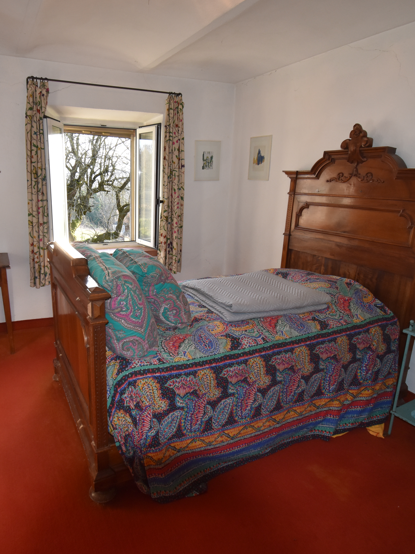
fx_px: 352
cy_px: 279
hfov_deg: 60.2
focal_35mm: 22
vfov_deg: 76.4
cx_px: 153
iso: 720
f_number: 5.6
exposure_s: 1/125
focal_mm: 10
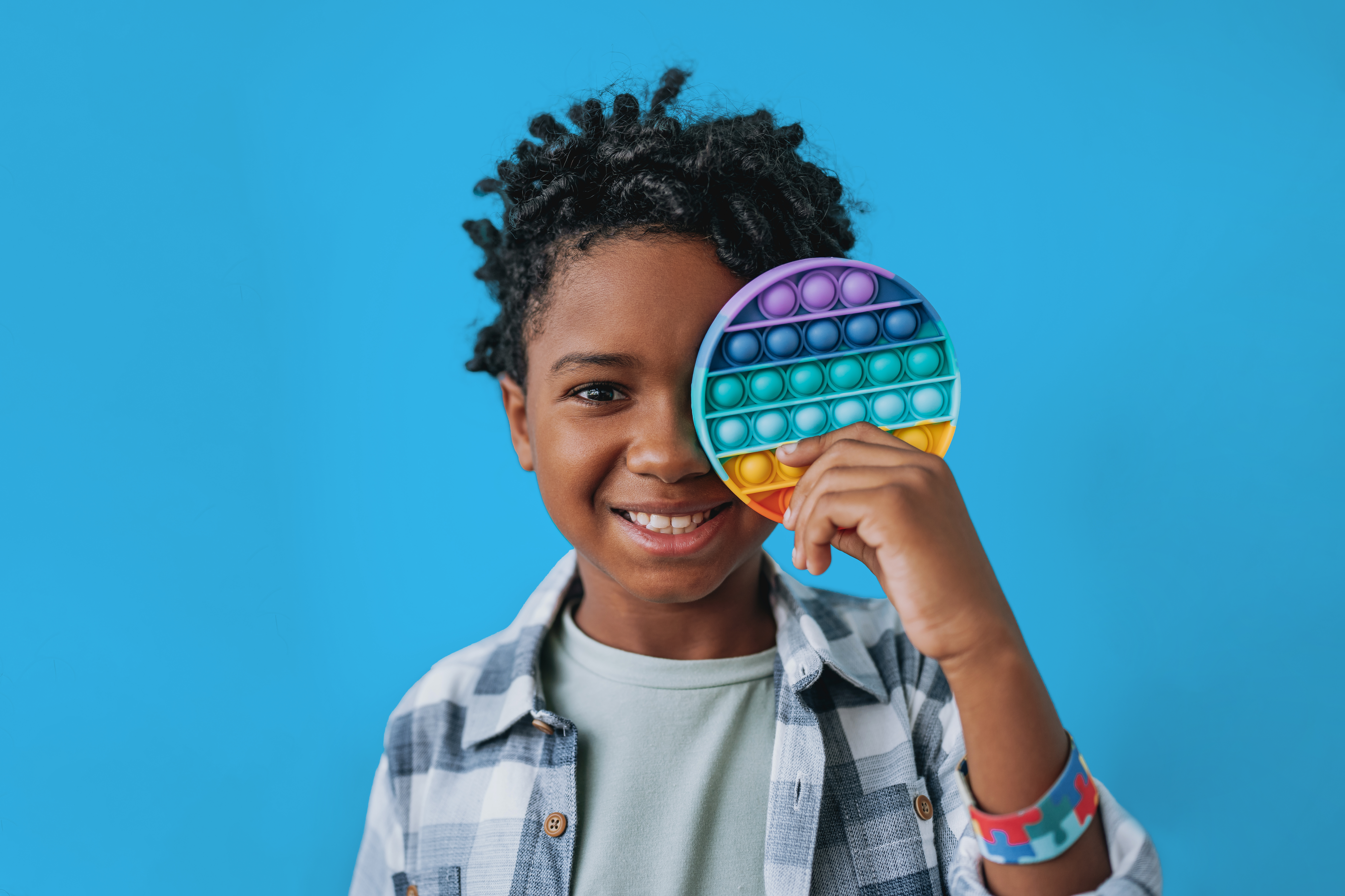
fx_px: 1308
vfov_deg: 37.9
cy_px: 448
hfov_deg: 54.4
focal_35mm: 35
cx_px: 672
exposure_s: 1/200
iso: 400
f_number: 1.6
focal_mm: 35
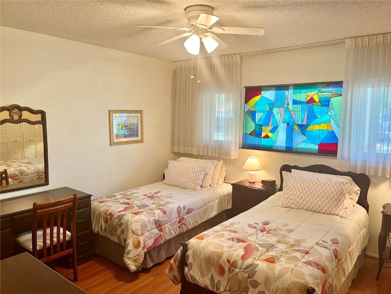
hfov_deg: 67.3
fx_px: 294
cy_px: 147
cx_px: 196
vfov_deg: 53.1
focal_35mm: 26
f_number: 1.6
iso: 100
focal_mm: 5.1
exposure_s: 1/60
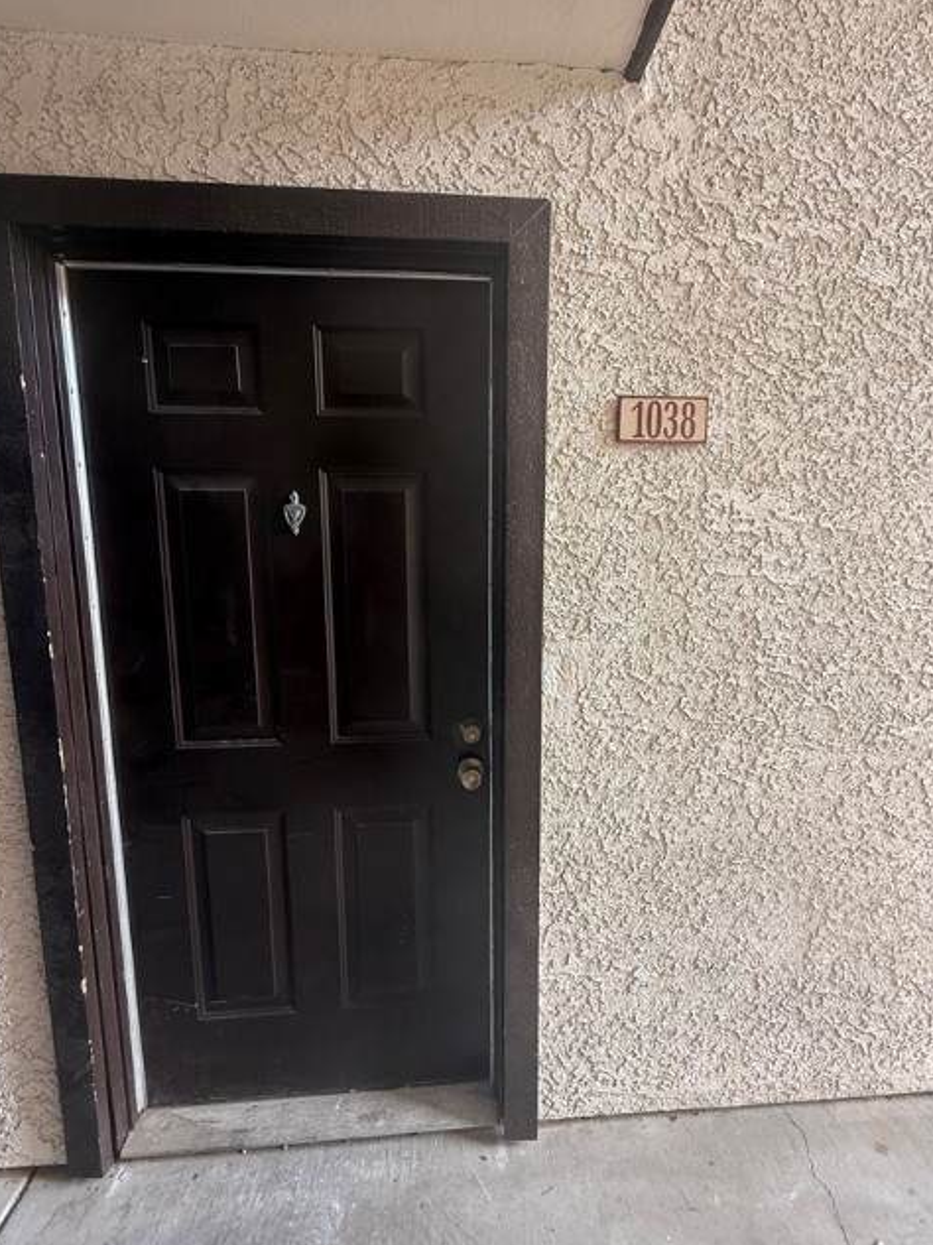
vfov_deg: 91.0
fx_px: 611
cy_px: 615
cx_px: 510
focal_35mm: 17
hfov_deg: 74.6
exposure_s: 1/99
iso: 80
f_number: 2.2
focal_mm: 2.22
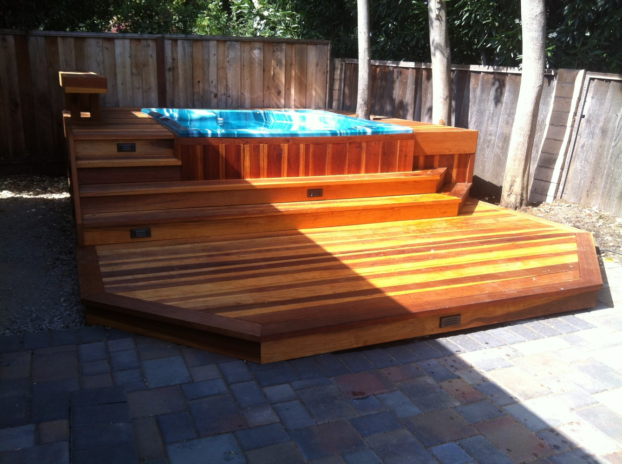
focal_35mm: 35
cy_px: 232
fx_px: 628
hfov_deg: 52.7
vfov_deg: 40.6
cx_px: 311
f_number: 2.8
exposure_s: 1/302
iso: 80
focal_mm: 3.85
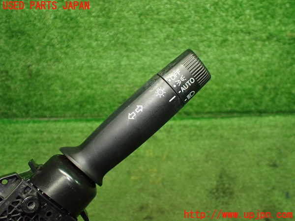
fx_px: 256
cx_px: 148
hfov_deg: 60.0
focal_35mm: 30
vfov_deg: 46.8
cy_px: 110
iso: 800
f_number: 2.3
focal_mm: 5.4
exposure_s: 1/125
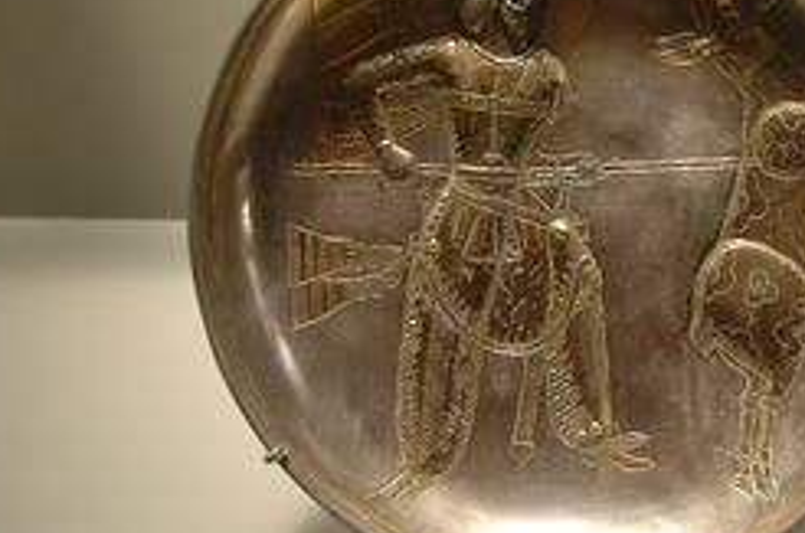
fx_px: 1317
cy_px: 216
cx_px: 622
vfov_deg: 22.9
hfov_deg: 33.2
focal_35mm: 59
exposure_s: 1/8
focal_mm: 22
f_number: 3.8
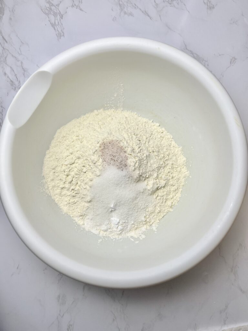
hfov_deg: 53.1
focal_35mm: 26
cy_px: 166
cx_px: 124
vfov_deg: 67.3
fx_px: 248
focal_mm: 5.7
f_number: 1.5
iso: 50
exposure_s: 1/775
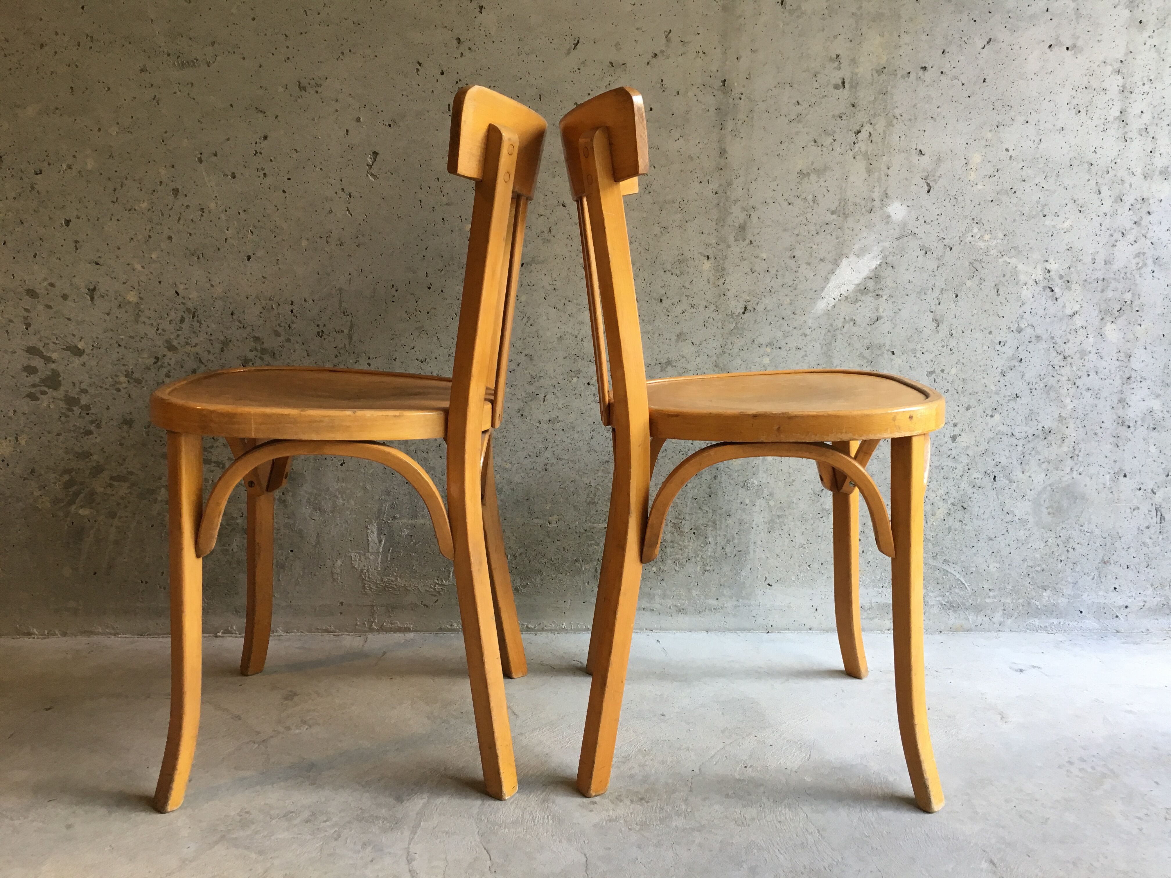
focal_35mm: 29
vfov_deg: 48.2
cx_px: 586
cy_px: 439
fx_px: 981
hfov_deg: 61.7
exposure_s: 1/33
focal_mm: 4.15
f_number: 2.2
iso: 100
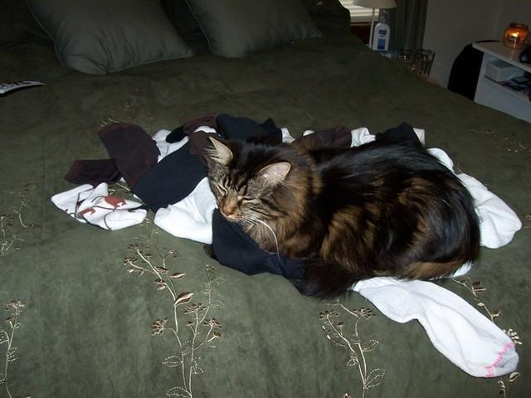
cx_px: 266
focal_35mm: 37
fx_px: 568
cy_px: 199
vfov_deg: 38.7
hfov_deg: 50.1
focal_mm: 5.6
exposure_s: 1/60
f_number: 2.8
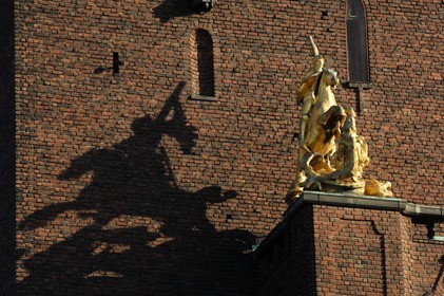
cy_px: 148
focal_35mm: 262
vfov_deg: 5.2
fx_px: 3235
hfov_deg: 7.9
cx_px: 222
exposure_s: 1/250
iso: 100
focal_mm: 175
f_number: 4.8
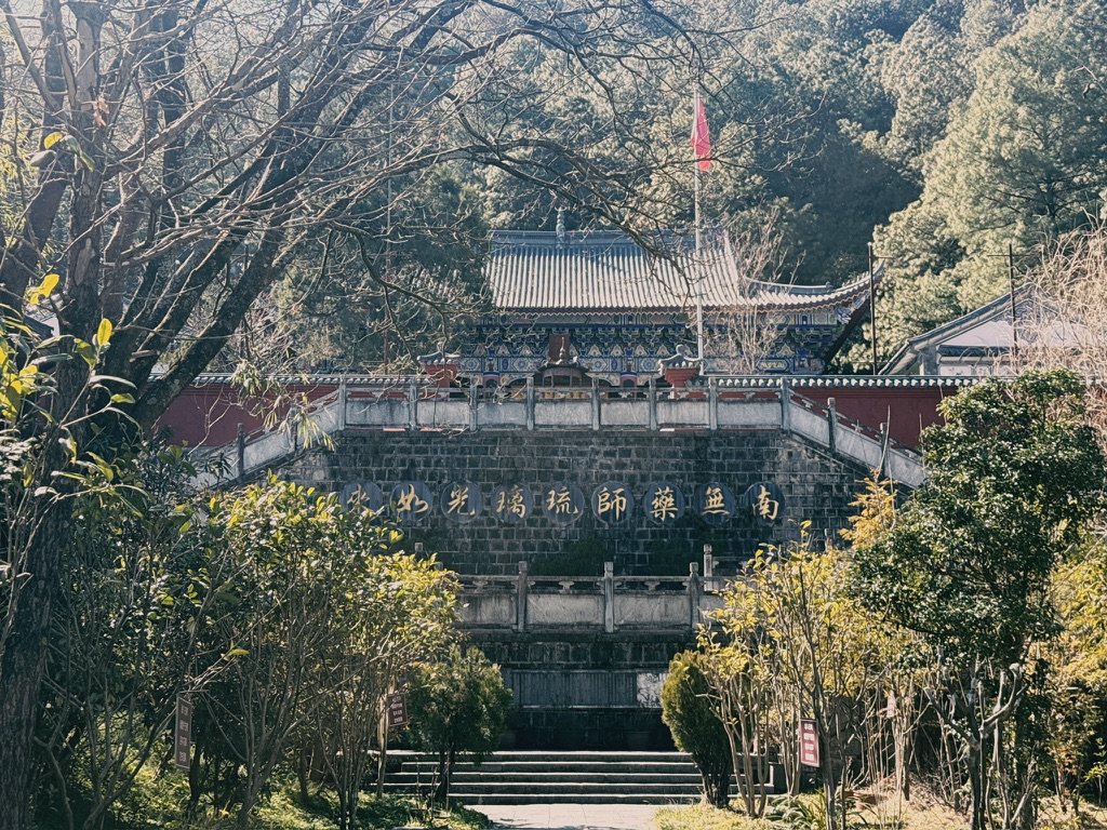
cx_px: 554
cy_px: 415
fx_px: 1535
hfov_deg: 39.7
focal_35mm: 48
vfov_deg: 30.3
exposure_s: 1/1353
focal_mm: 6.76
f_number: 1.78
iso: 100
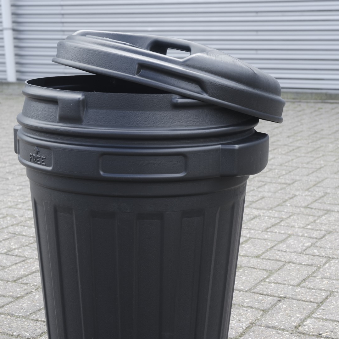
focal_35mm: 77
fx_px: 853
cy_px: 170
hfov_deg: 22.4
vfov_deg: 22.5
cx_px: 209
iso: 200
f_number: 7.1
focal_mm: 40
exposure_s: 1/200
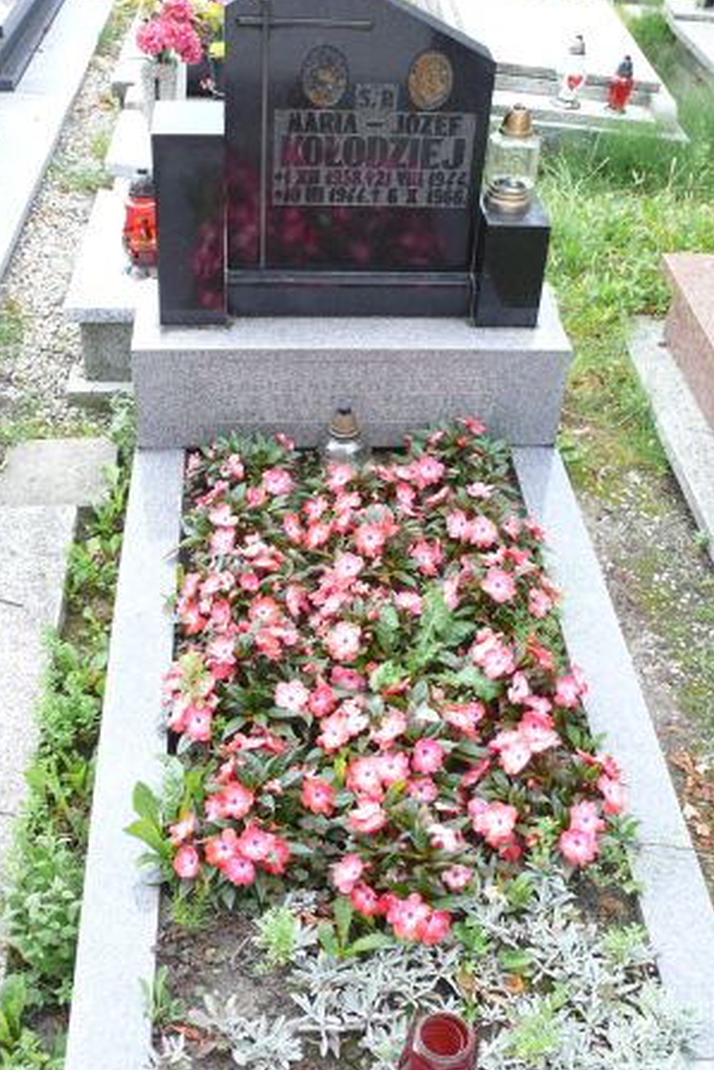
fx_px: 1159
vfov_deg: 49.5
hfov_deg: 34.2
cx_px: 361
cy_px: 542
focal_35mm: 39
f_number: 2.8
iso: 100
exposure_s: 1/80
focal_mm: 7.4
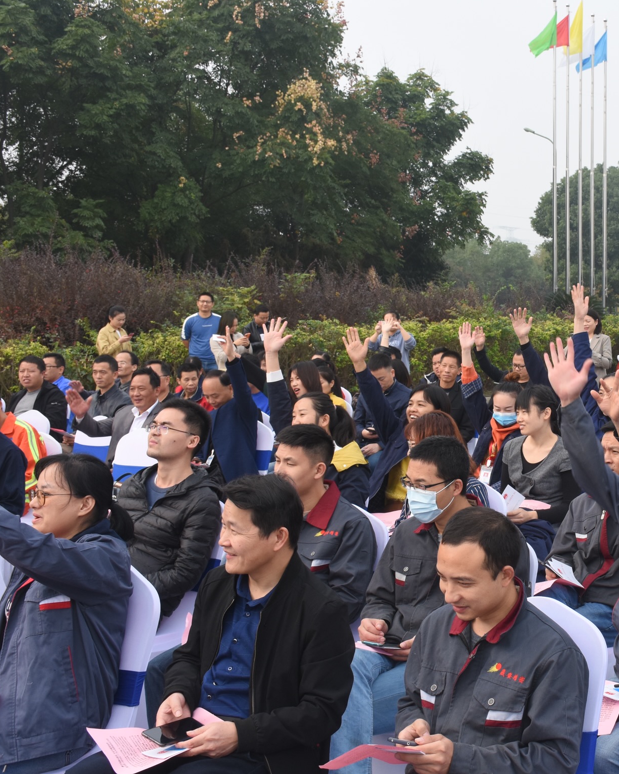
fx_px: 1259
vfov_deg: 34.1
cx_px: 570
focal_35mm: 55
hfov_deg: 26.6
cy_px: 387
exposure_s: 1/400
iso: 400
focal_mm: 26
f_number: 8
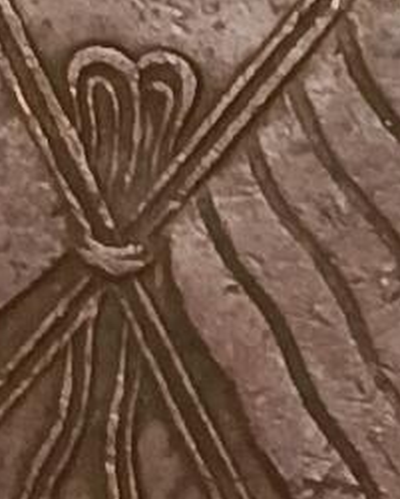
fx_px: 5383
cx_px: 435
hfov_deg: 4.2
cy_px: -250
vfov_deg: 5.3
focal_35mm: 364
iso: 160
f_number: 1.8
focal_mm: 3.98
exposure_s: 1/33.3
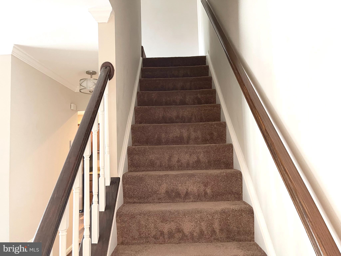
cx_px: 170
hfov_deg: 67.3
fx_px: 256
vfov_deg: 53.1
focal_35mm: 26
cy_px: 128
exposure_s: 1/60
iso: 400
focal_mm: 5.1
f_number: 1.6
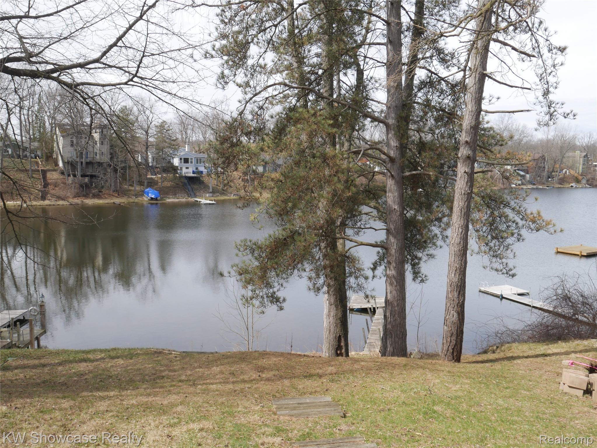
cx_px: 298
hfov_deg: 56.8
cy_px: 224
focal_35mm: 32
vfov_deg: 44.2
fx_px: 552
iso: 250
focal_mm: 16
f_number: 11
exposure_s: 1/160
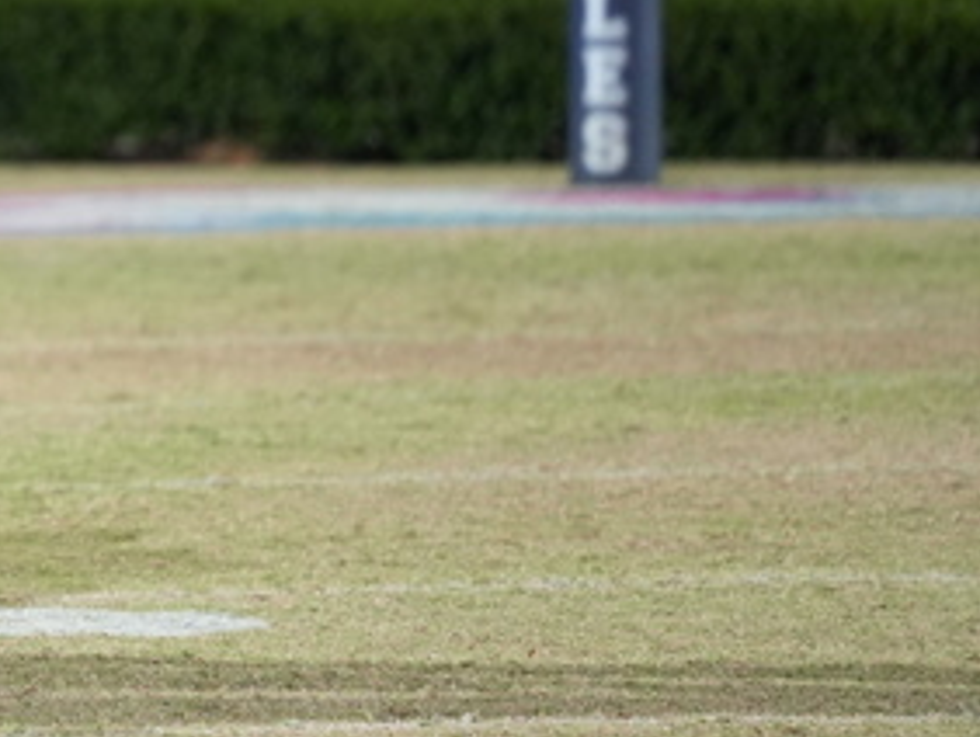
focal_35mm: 628
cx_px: -740
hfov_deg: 3.1
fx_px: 17794
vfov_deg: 2.4
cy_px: 37
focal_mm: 180
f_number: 2.8
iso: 2000
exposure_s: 1/200
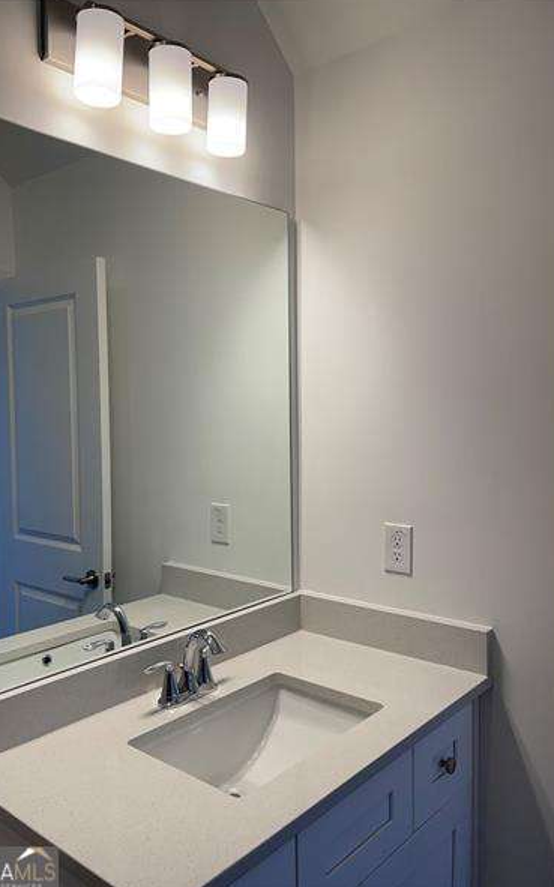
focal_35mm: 28
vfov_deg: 66.5
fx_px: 677
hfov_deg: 44.5
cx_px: 261
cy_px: 441
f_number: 1.6
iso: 32
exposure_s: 1/120
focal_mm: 5.1
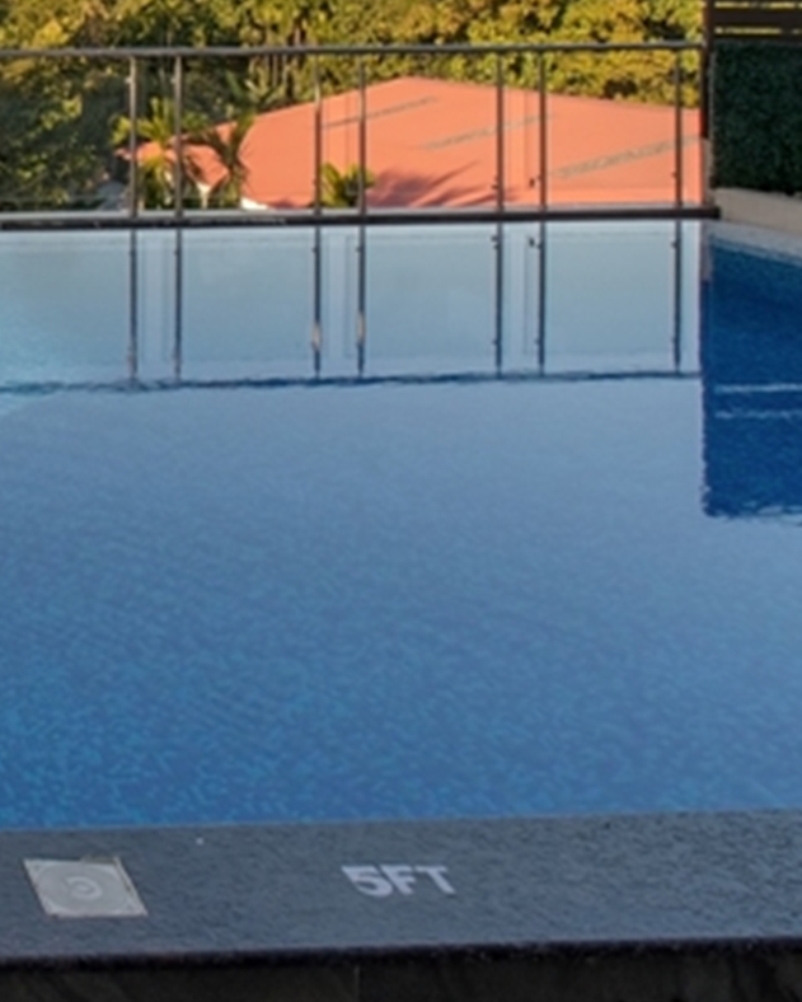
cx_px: -365
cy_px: -17
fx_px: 1483
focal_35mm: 50
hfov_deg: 24.4
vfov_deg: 33.8
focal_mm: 14
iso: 200
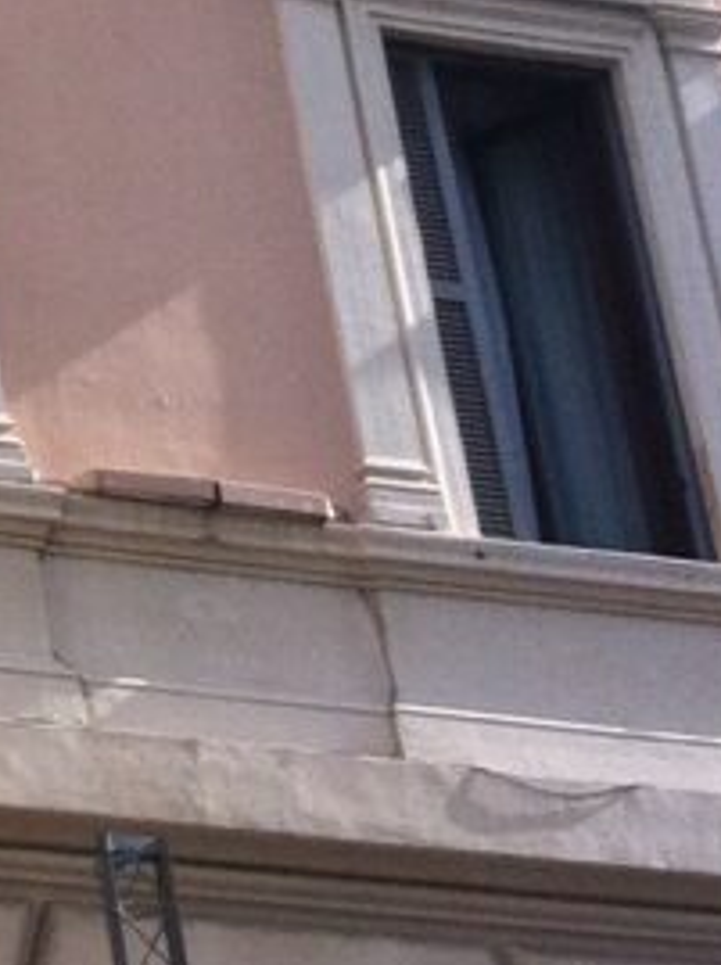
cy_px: -391
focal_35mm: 204
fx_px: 5679
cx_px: -1148
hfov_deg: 6.8
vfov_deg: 9.5
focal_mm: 3.85
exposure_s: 1/1040
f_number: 2.8
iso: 80
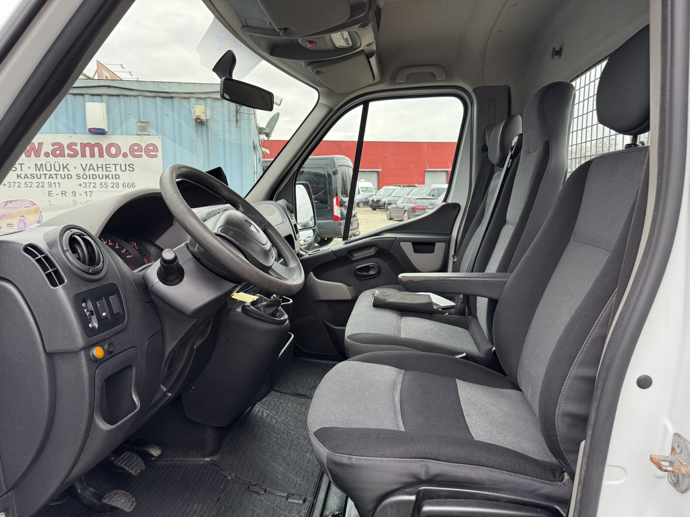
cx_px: 345
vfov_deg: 56.8
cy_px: 258
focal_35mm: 24
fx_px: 478
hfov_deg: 71.6
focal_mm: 6.76
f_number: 1.78
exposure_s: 1/108
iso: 200
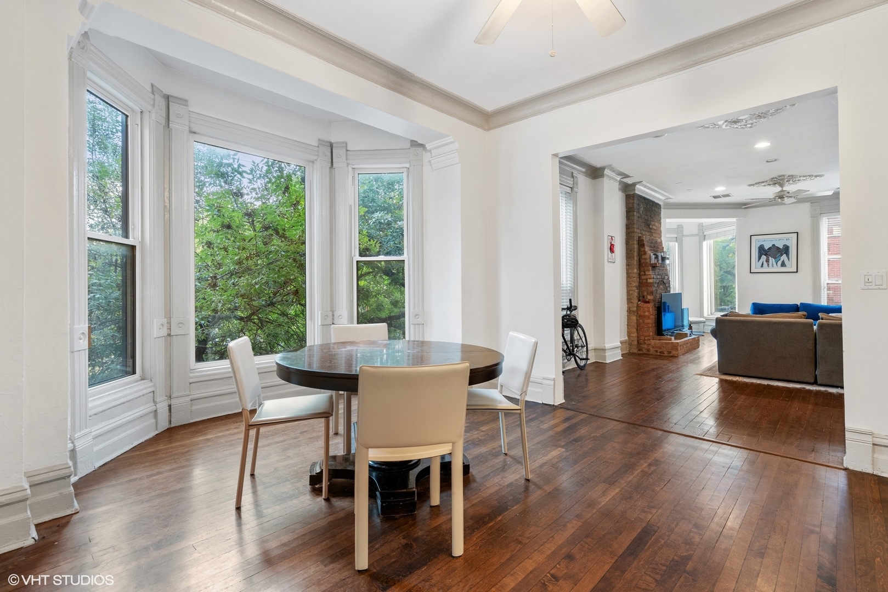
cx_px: 444
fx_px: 419
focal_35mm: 17
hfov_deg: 93.3
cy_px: 296
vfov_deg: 70.5
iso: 320
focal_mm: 17
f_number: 7.1
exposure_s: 1/1.25
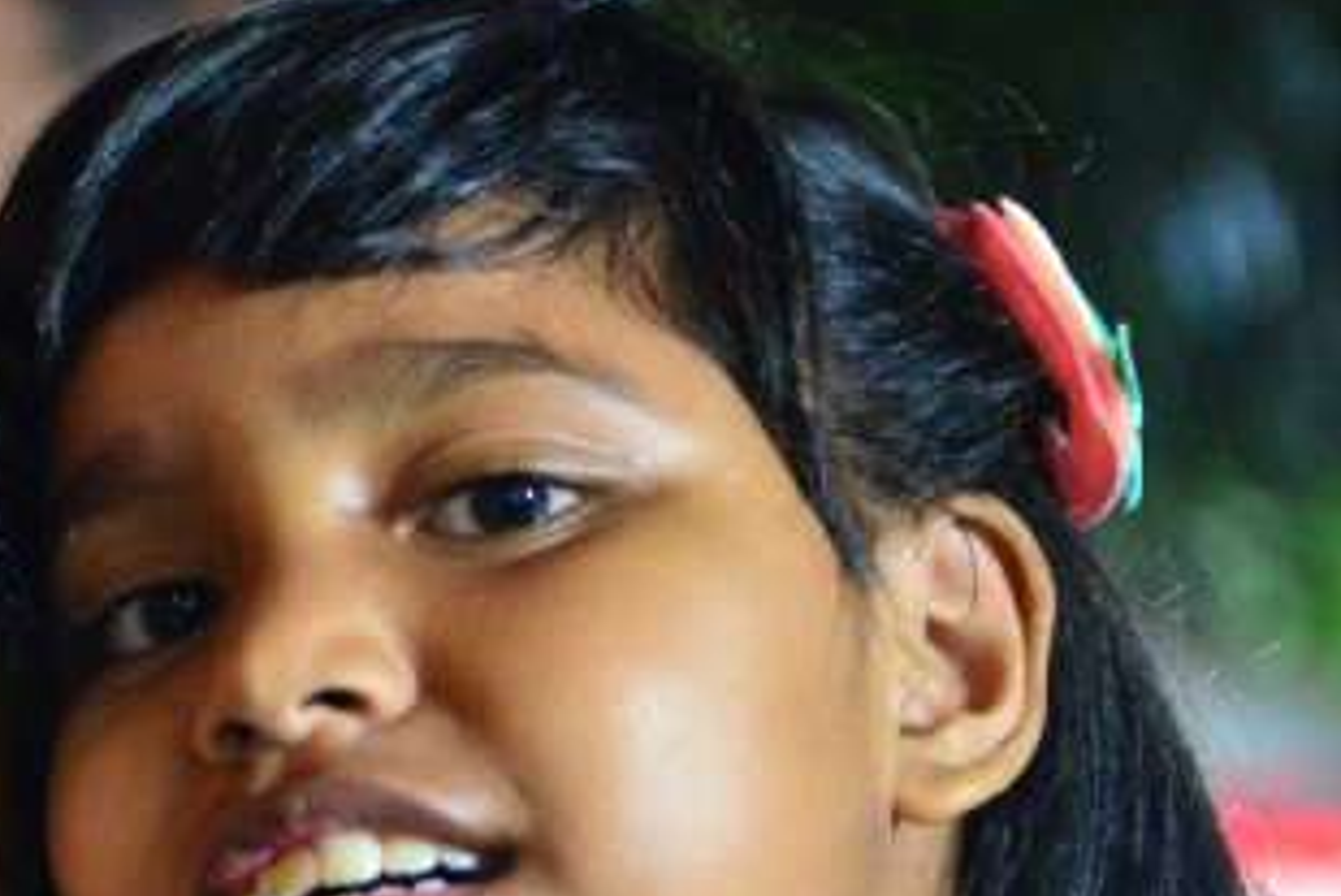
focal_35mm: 155
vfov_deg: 8.8
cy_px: 961
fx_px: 5776
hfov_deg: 13.0
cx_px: -173
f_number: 2.8
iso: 6400
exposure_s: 1/50
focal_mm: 60
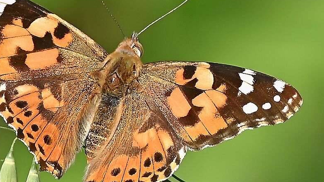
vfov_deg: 1.0
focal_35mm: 1200
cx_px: 127
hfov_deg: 1.8
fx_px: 10309
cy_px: 238
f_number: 11
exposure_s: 1/250
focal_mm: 250
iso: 200
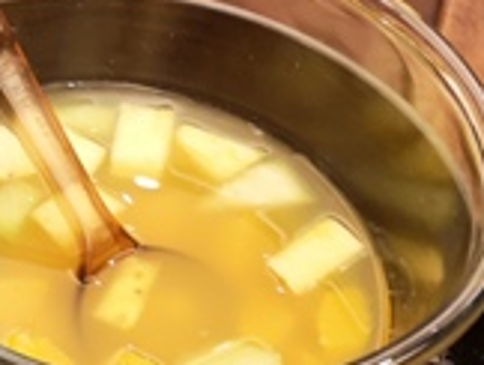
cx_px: -218
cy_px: 162
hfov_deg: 14.0
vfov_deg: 11.2
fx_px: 1862
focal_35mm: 133
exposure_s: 1/33.3
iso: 160
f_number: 1.8
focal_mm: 3.95
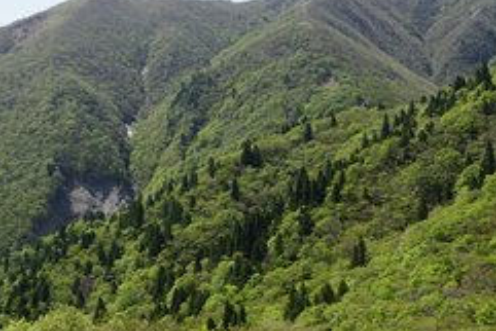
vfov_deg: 23.4
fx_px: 800
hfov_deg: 34.3
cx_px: 196
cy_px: 196
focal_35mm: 58
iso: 100
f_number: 11
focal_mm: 35
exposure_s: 1/125
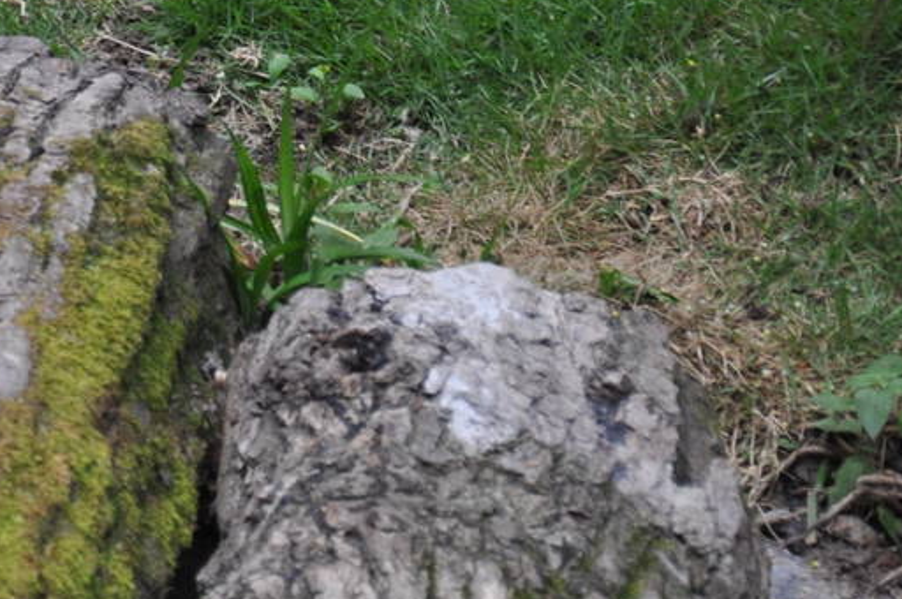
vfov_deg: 2.8
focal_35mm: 493
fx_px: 12326
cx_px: -395
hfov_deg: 4.2
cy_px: -218
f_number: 5.6
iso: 560
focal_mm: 105
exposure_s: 1/60
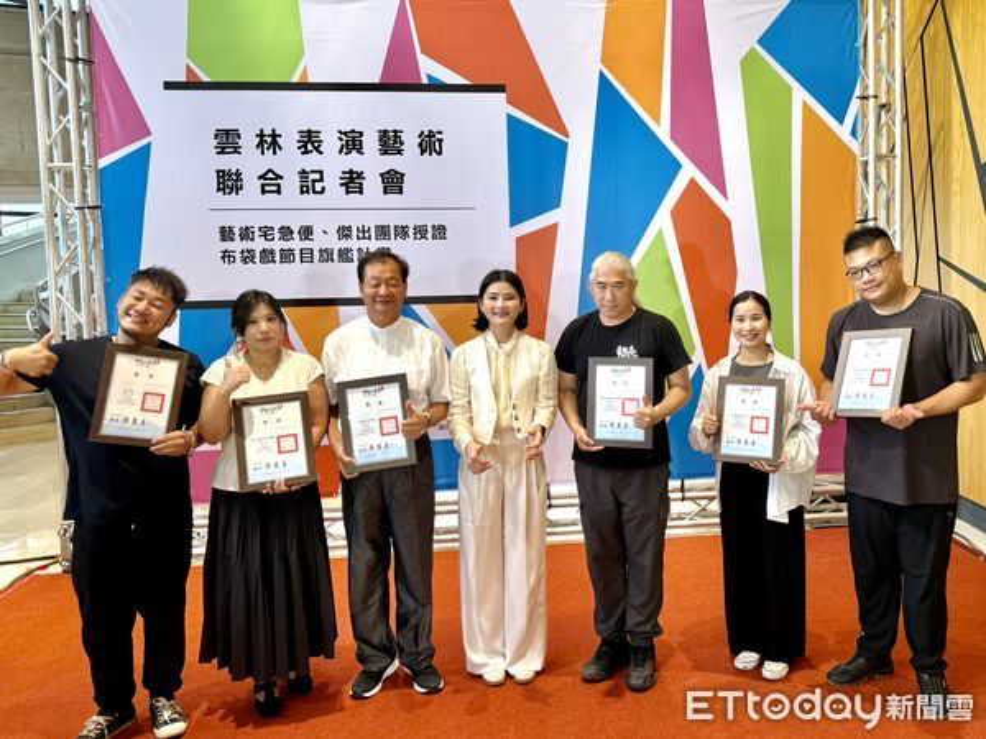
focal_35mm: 24
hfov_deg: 71.6
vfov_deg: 56.8
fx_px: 684
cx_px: 493
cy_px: 370
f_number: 1.78
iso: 125
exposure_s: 1/120
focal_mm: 6.76
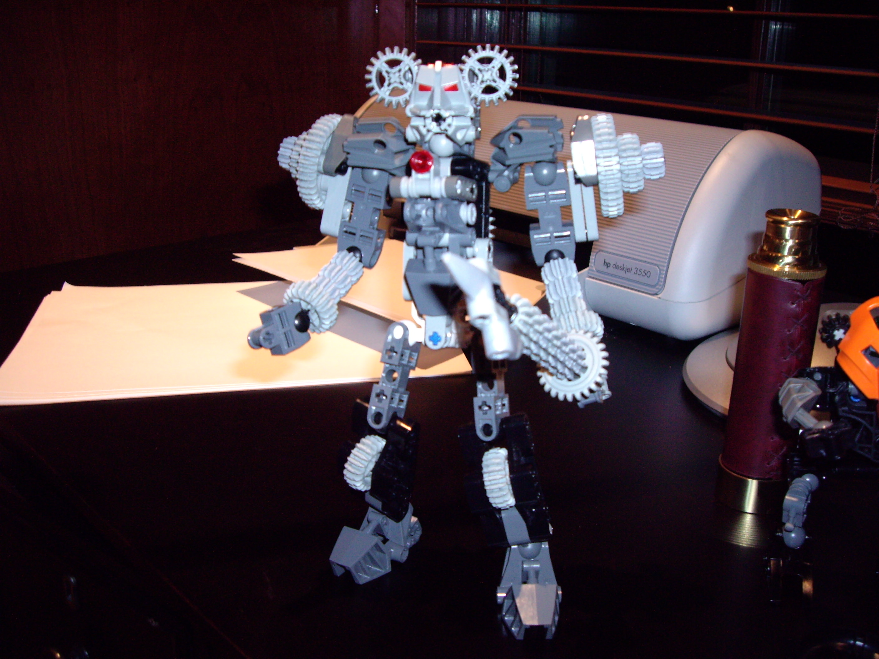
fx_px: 965
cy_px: 330
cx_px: 440
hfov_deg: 49.0
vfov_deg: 37.7
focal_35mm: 38
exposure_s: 1/40
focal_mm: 6.2
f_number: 2.7
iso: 200
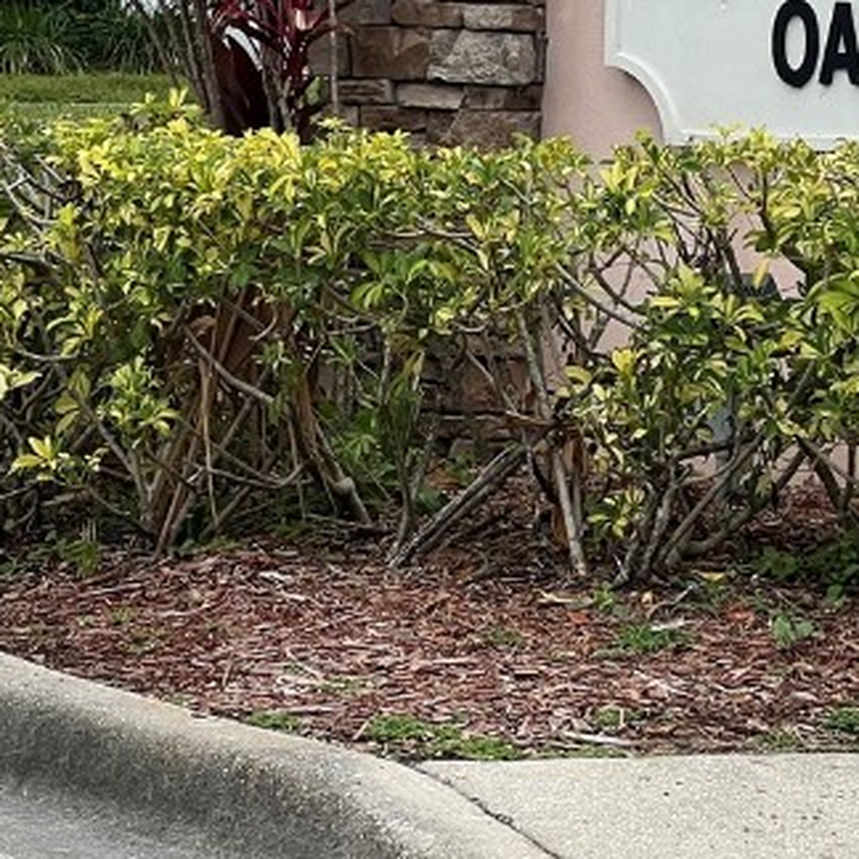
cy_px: -21
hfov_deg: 8.1
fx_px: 6036
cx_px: 925
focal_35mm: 215
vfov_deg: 8.1
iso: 32
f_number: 2.8
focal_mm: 9
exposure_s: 1/508
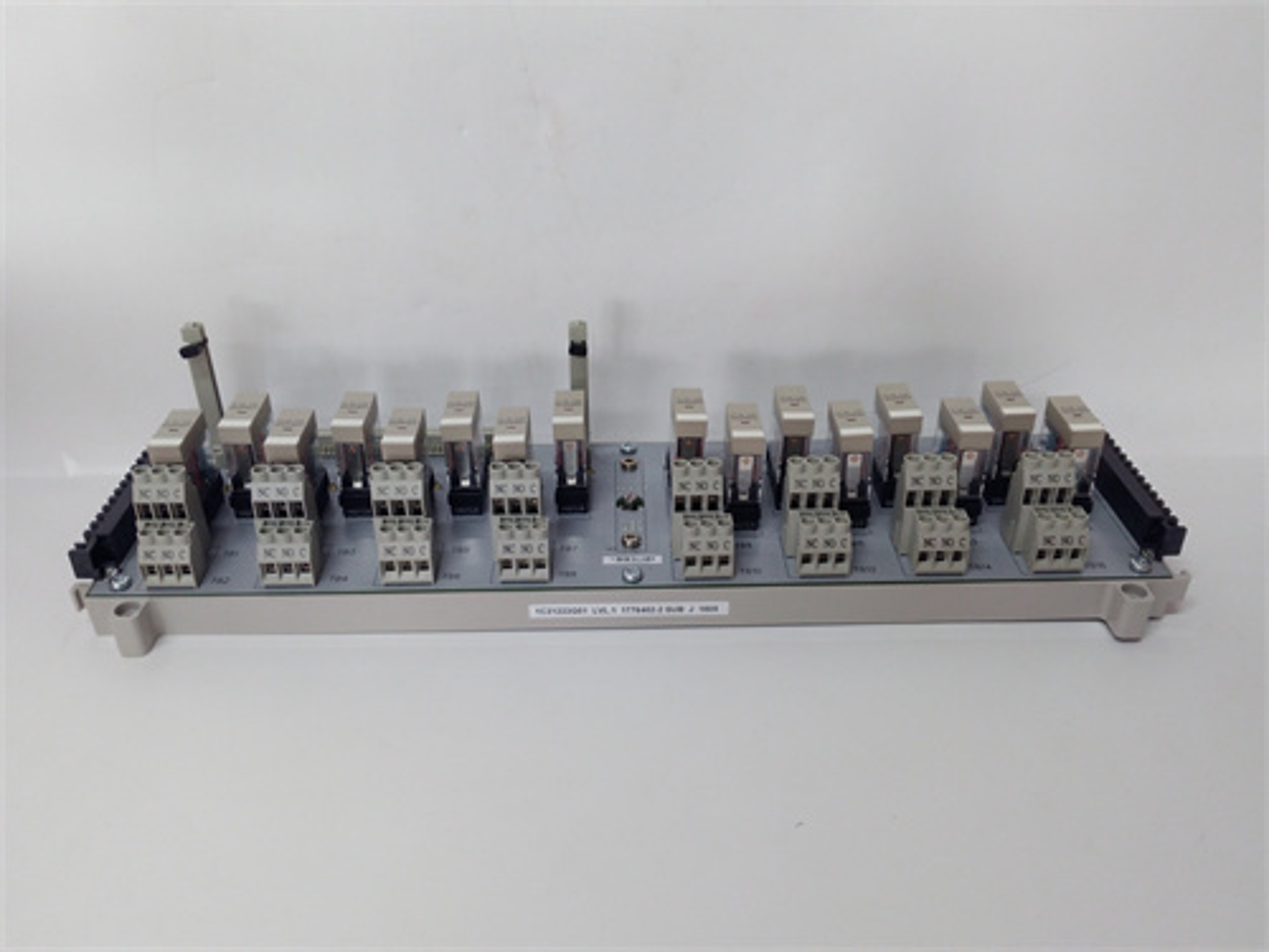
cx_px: 634
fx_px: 990
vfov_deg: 51.4
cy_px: 476
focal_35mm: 27
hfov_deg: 65.3
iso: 128
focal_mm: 3.79
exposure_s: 1/33
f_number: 2
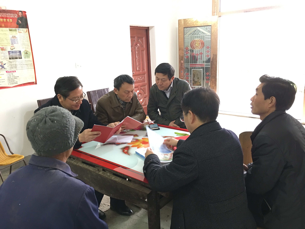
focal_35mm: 29
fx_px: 256
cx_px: 152
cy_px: 114
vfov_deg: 48.2
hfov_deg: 61.7
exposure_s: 1/8
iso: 100
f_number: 2.2
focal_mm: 4.15
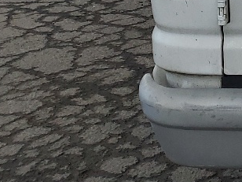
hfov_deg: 12.6
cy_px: -132
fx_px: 944
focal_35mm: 135
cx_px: 506
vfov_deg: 10.4
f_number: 1.5
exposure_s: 1/1667
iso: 50
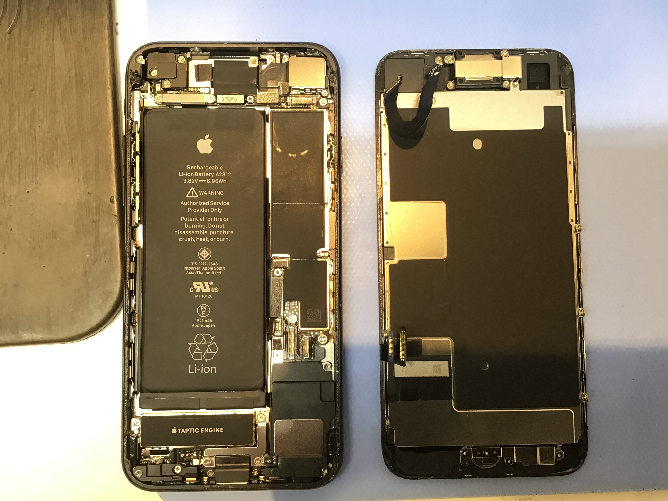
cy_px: 250
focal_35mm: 31
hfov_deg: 58.4
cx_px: 334
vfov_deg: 45.4
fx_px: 598
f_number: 2.4
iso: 80
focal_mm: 3.3
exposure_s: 1/33
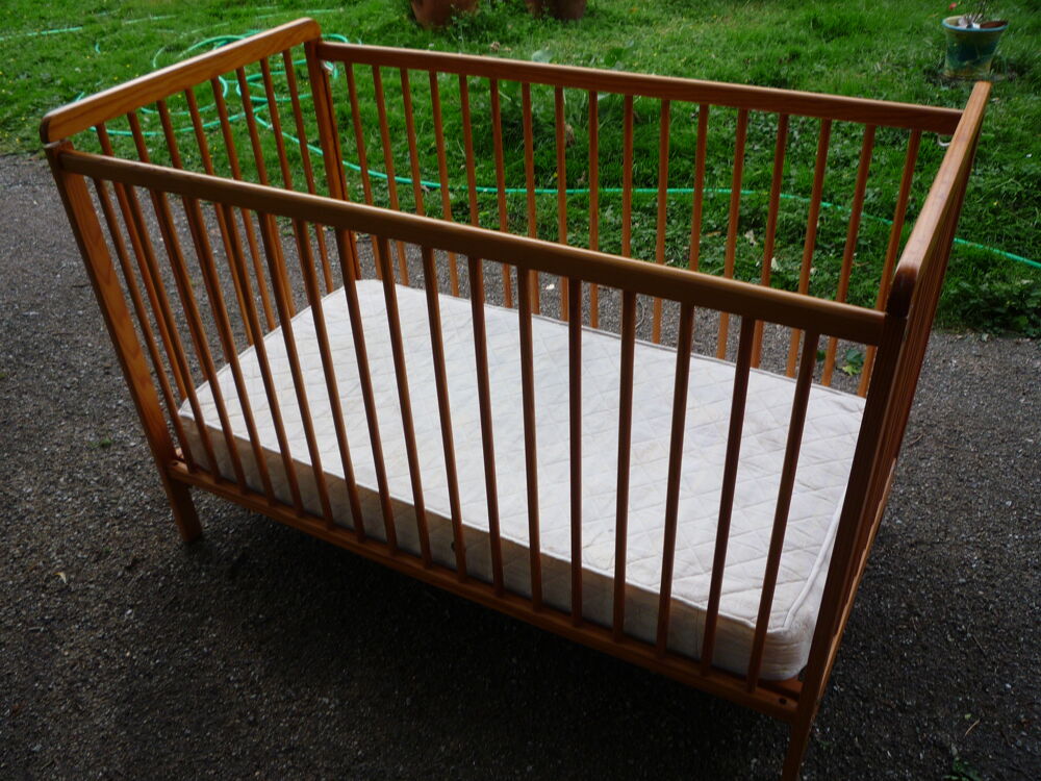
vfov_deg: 46.8
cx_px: 520
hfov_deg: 60.0
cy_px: 390
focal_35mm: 30
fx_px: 902
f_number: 3.3
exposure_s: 1/100
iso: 100
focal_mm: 5.2
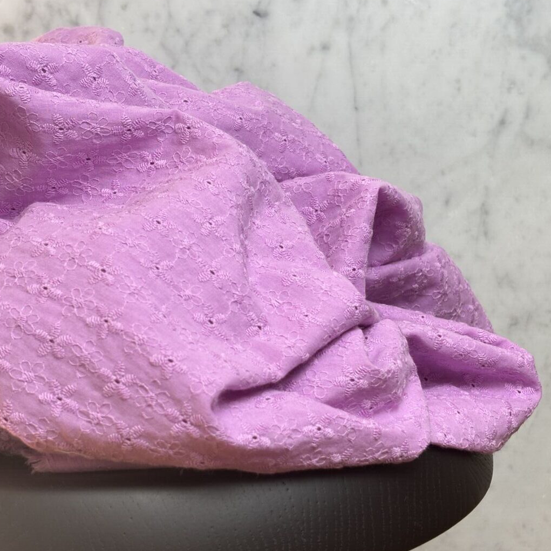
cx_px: 275
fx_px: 1135
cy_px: 301
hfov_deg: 27.3
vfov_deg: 27.3
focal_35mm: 63
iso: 50
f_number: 1.6
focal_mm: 5.96
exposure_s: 1/70
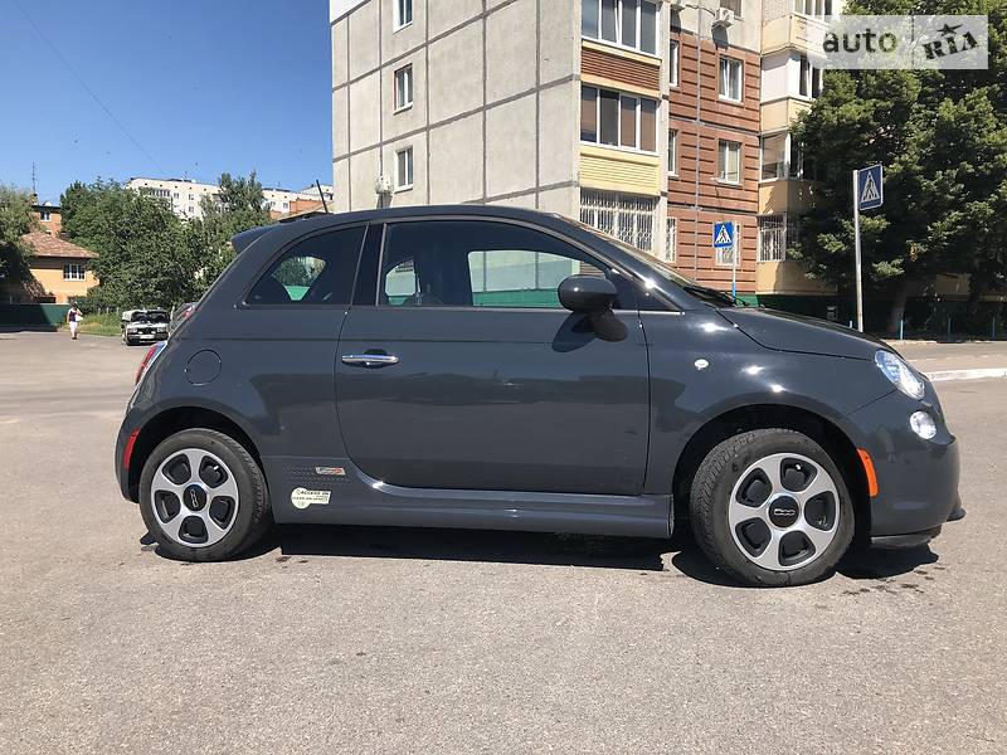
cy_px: 378
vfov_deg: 49.7
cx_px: 504
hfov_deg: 63.4
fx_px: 815
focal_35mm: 28
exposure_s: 1/1600
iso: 20
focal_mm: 4
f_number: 1.8
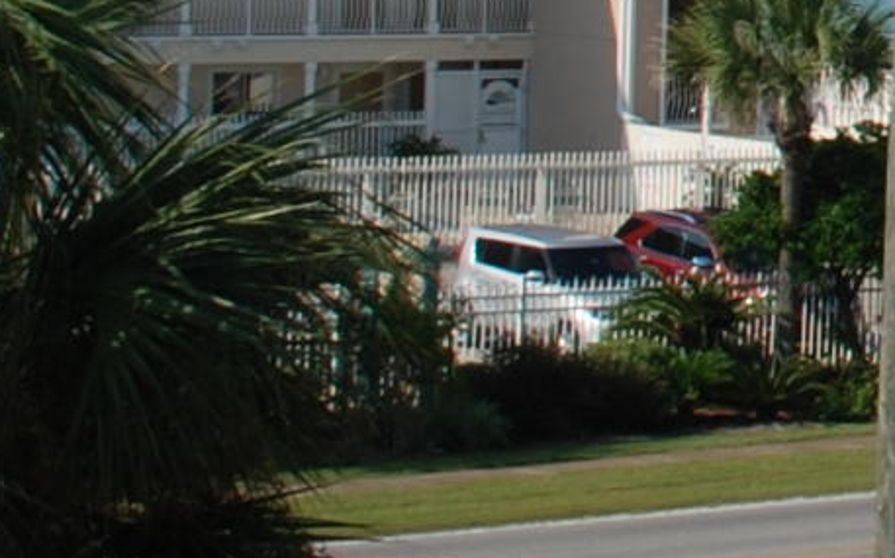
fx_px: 4412
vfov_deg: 7.1
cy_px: -272
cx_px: 1594
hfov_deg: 10.9
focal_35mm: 181
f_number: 8
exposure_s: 1/250
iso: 100
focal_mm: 18
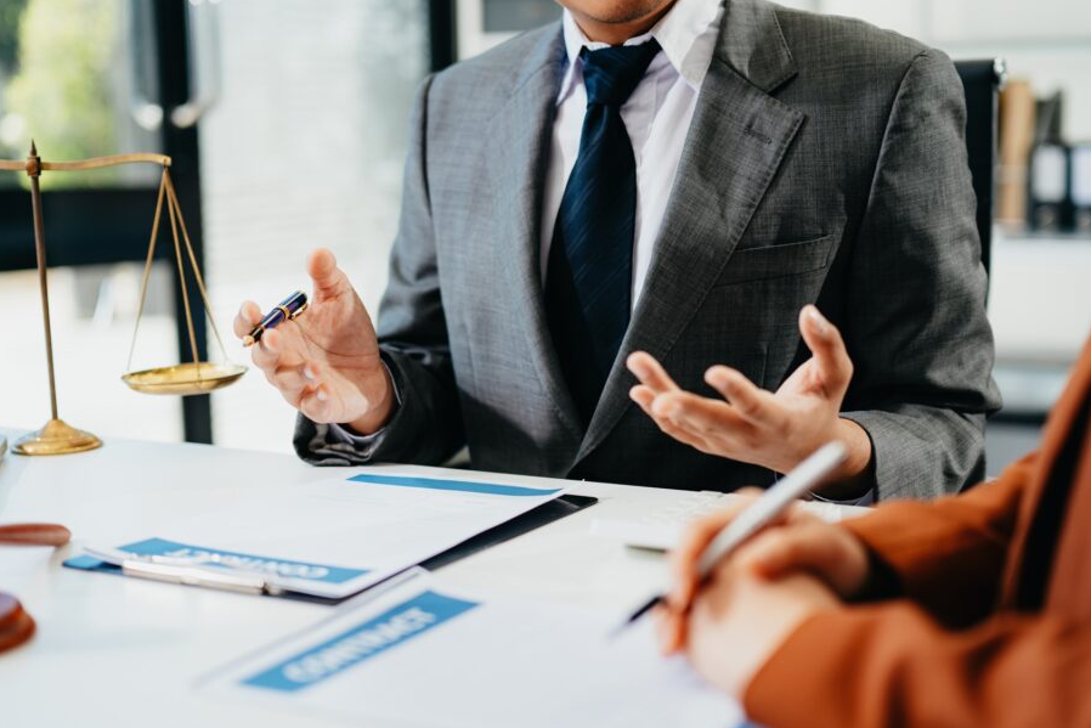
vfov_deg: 23.8
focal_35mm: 57
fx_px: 1728
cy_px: 397
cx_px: 570
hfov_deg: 35.0
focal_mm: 50
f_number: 2
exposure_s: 1/250
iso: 320
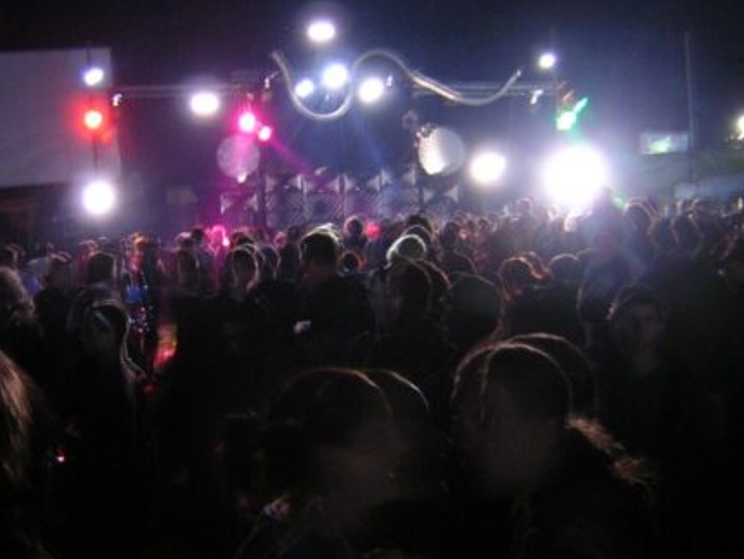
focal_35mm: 46
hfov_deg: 41.1
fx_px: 989
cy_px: 243
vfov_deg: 31.5
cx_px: 318
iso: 400
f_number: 2.6
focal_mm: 4.7
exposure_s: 1/1.9
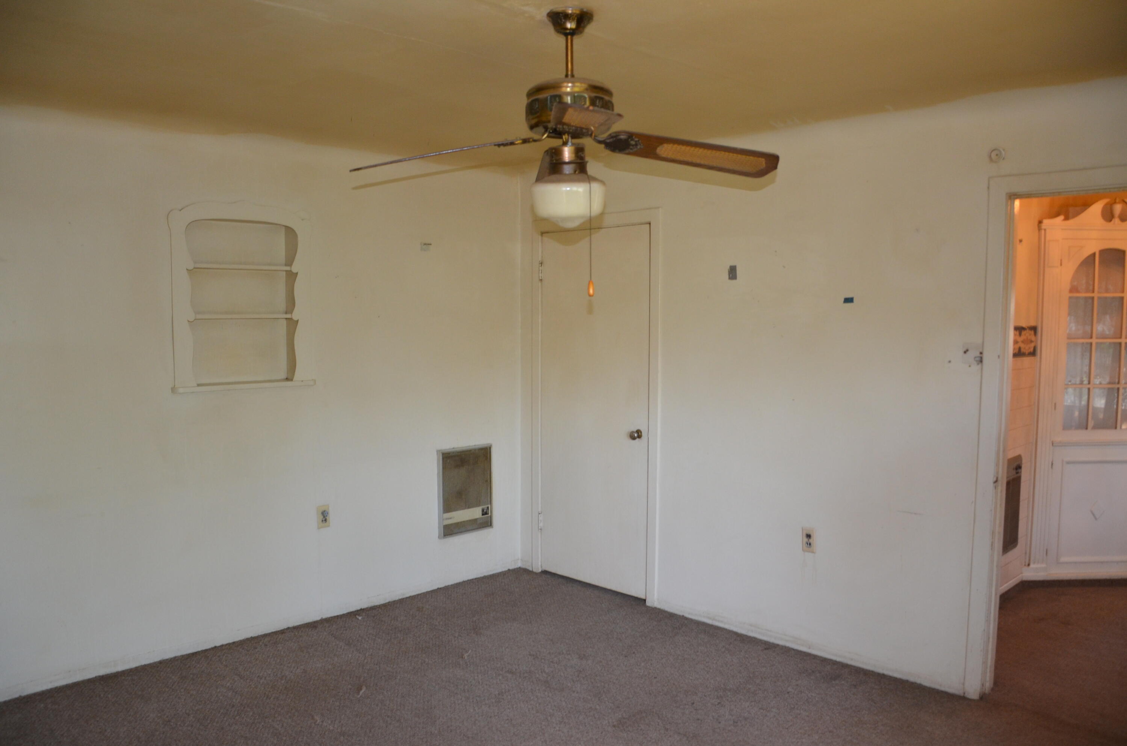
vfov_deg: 47.7
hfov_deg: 67.5
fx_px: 843
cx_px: 564
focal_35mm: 27
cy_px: 373
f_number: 3.5
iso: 800
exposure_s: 1/60
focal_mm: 18
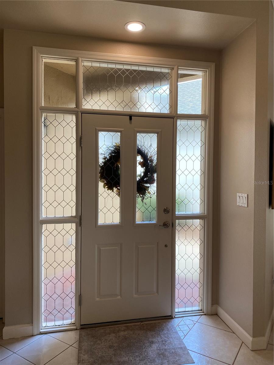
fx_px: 274
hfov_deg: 53.1
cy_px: 182
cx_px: 137
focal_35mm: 26
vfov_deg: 67.3
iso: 64
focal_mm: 4.25
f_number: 1.8
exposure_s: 1/60
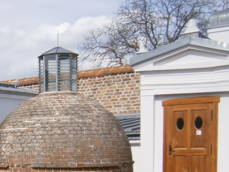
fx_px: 463
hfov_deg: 24.8
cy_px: 190
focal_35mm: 70
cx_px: -53
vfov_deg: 20.1
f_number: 2.8
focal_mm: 4.7
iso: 80
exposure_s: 1/1600
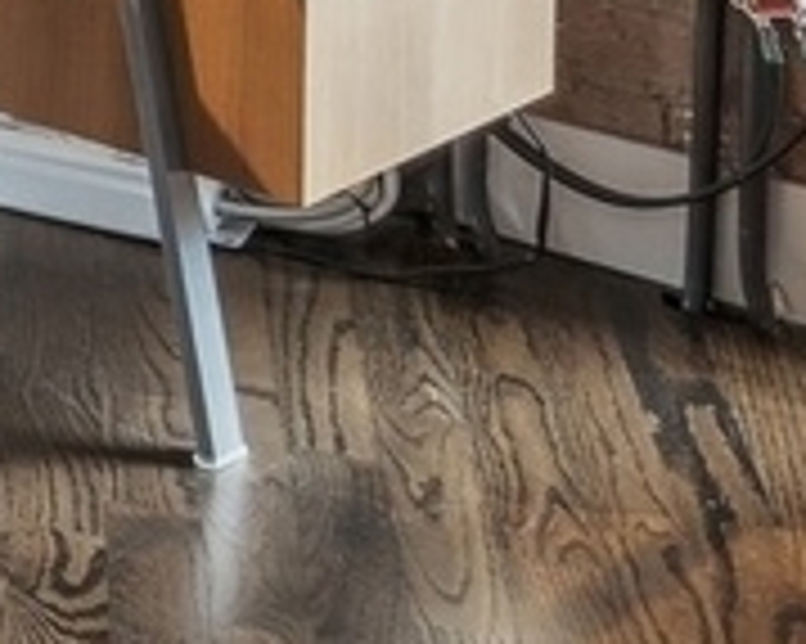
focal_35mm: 136
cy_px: -1094
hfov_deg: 9.1
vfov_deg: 9.5
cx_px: -2031
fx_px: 3242
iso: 320
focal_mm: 16
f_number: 9
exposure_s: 1/5
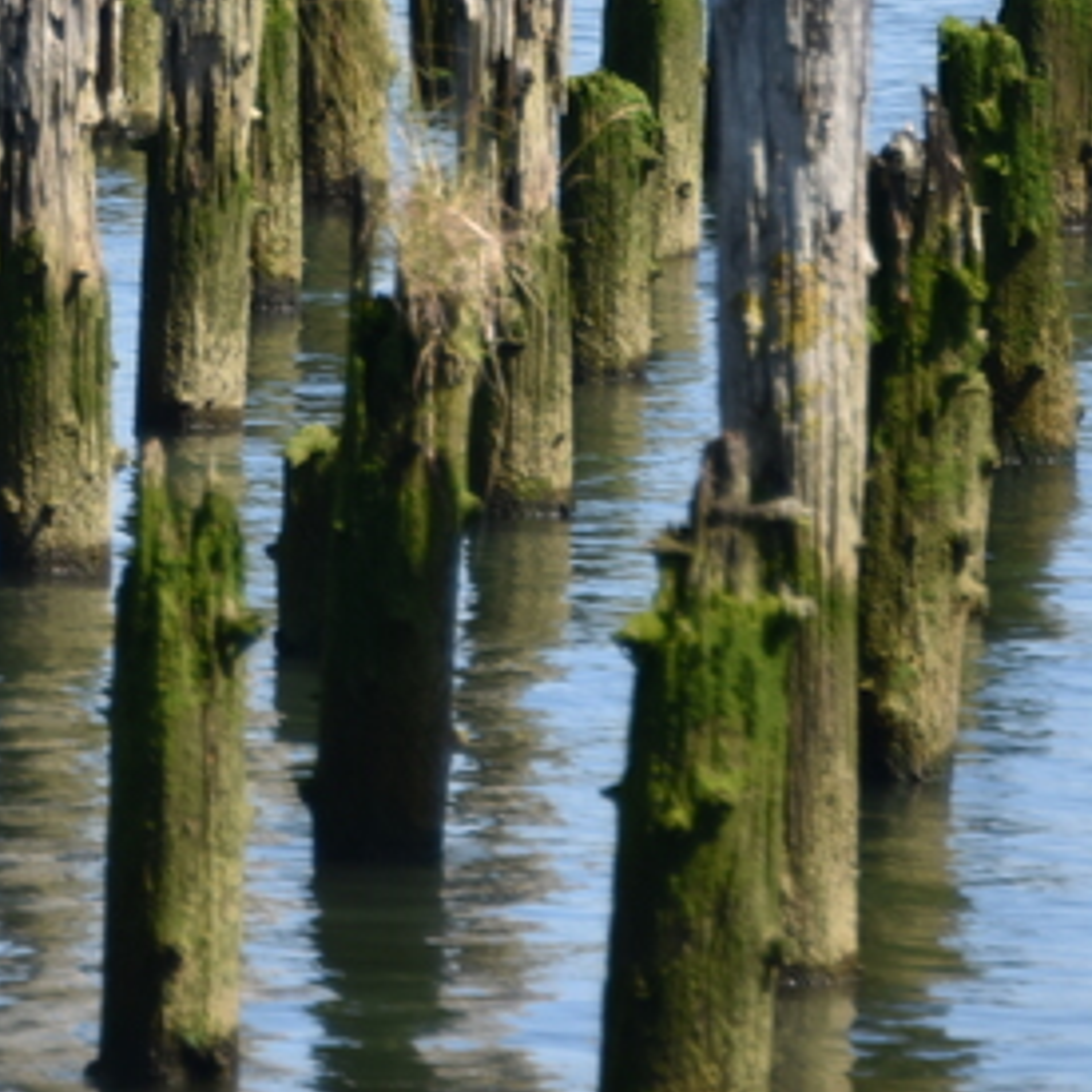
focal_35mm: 830
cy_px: -258
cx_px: 40
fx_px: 29623
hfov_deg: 2.1
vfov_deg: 2.1
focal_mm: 210
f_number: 5.6
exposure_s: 1/500
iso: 125
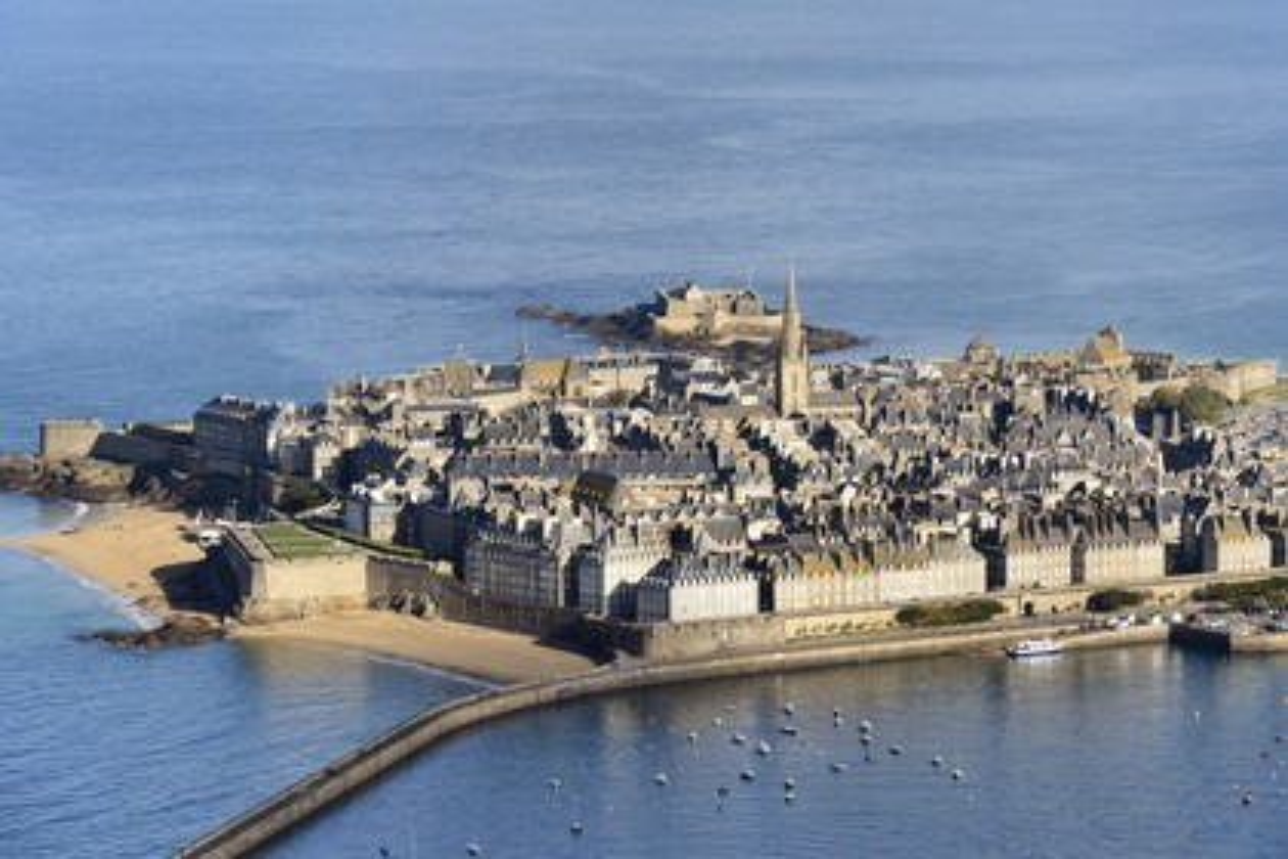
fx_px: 5724
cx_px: 644
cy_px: 430
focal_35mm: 160
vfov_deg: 8.6
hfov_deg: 12.8
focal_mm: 160
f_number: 9
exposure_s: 1/1000
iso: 400
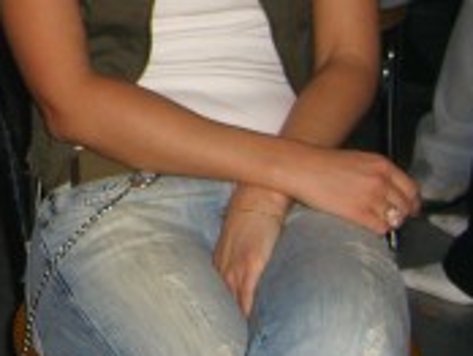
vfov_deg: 11.1
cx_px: -84
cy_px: -84
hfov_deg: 14.6
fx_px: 1792
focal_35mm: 131
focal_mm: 7.9
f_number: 2.8
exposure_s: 1/60
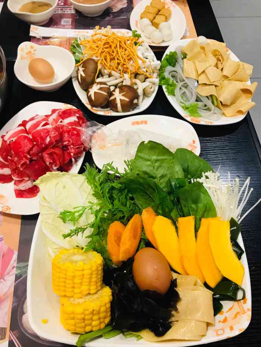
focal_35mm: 28
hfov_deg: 49.8
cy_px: 174
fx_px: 281
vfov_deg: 63.4
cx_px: 130
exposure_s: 1/17
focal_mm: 3.99
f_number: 1.8
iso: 40
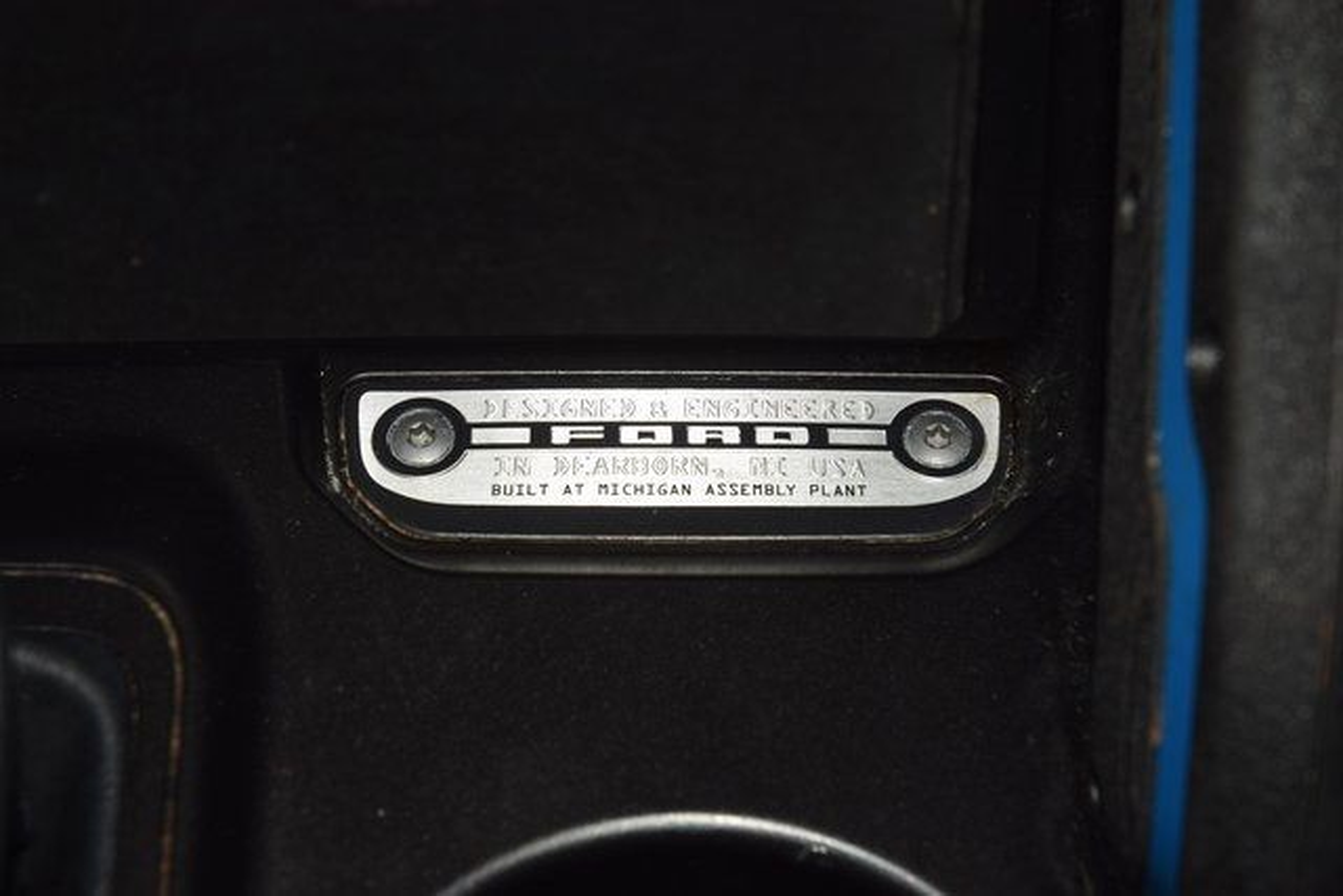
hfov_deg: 19.5
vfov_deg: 13.0
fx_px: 3918
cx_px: 672
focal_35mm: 105
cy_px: 448
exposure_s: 1/125
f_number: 8
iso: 100
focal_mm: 70
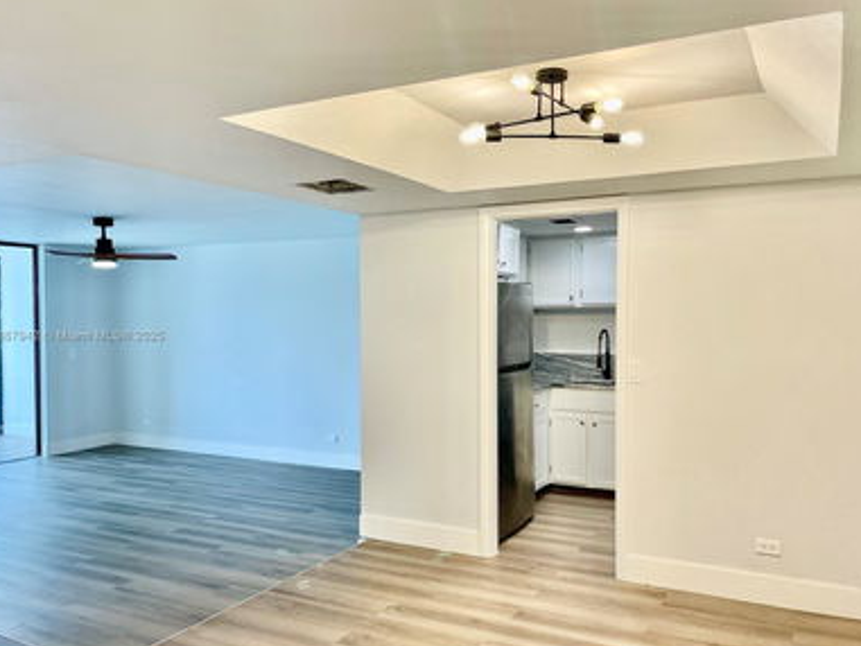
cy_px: 337
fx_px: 697
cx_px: 453
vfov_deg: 49.8
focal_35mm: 28
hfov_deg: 63.4
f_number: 1.6
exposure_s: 1/120
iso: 64
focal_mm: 5.1
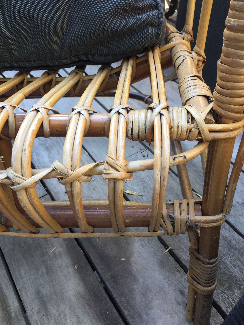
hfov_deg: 48.2
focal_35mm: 29
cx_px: 122
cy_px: 162
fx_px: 273
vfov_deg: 61.7
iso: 40
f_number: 2.2
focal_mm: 4.15
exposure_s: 1/100
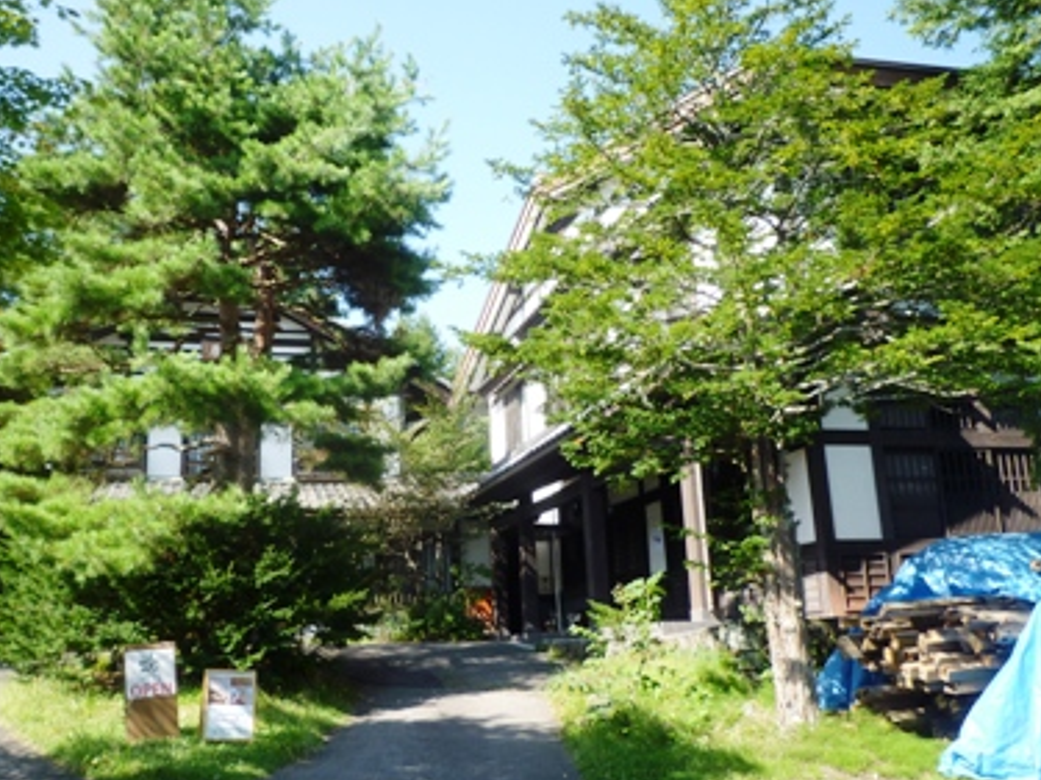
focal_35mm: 32
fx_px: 962
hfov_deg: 56.1
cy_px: 444
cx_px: 386
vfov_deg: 44.0
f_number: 2.8
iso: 80
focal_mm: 4.4
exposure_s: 1/250
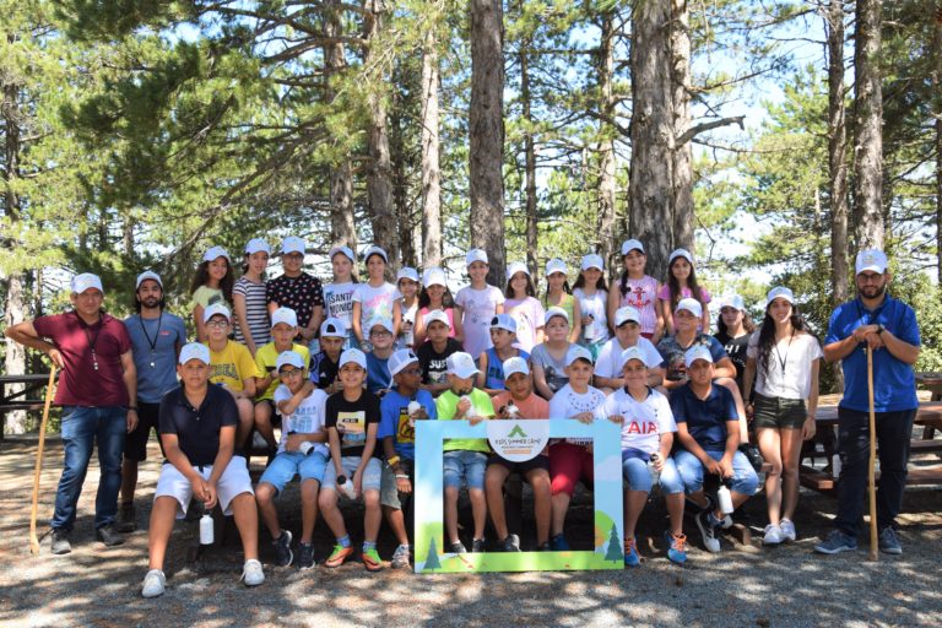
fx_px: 942
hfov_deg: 53.1
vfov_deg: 36.9
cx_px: 471
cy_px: 314
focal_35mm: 36
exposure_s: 1/250
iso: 400
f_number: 8
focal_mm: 24
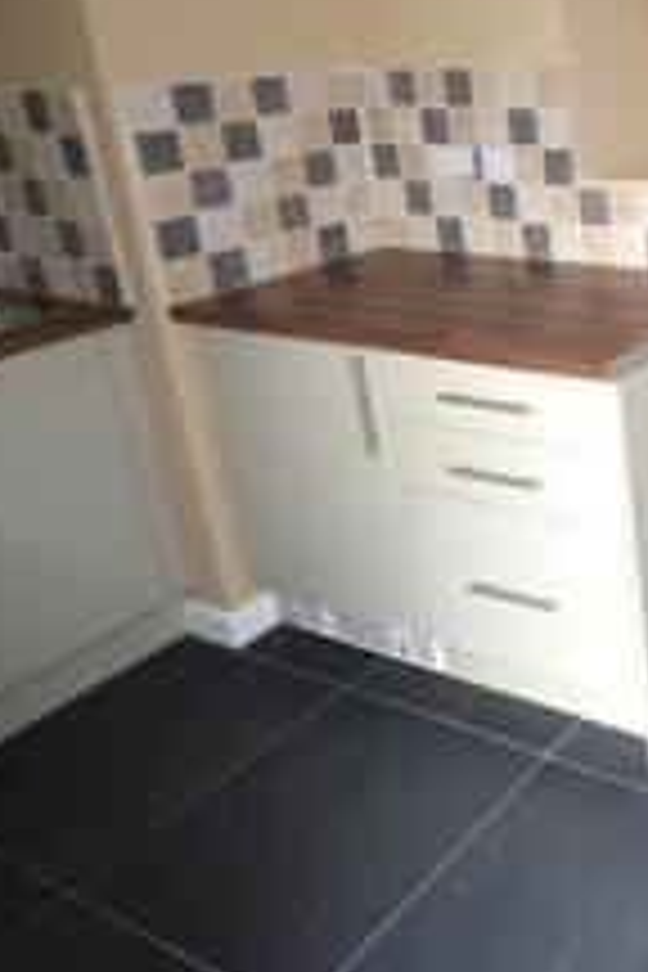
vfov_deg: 55.3
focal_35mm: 33
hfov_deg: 31.6
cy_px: 281
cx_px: 824
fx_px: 891
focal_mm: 10
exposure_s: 1/200
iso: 900
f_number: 4
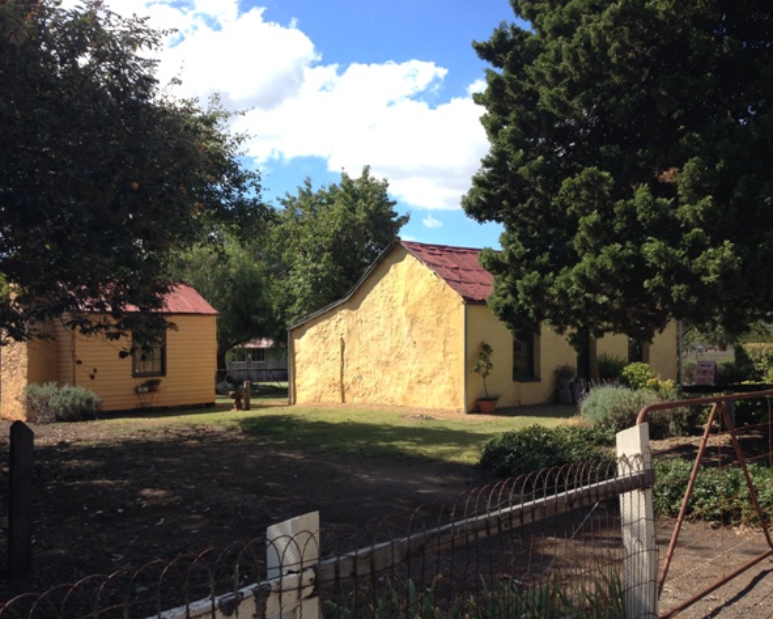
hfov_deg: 49.1
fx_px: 847
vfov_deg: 40.1
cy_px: 311
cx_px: 366
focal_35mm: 37
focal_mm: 4.28
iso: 50
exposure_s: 1/1104
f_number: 2.4
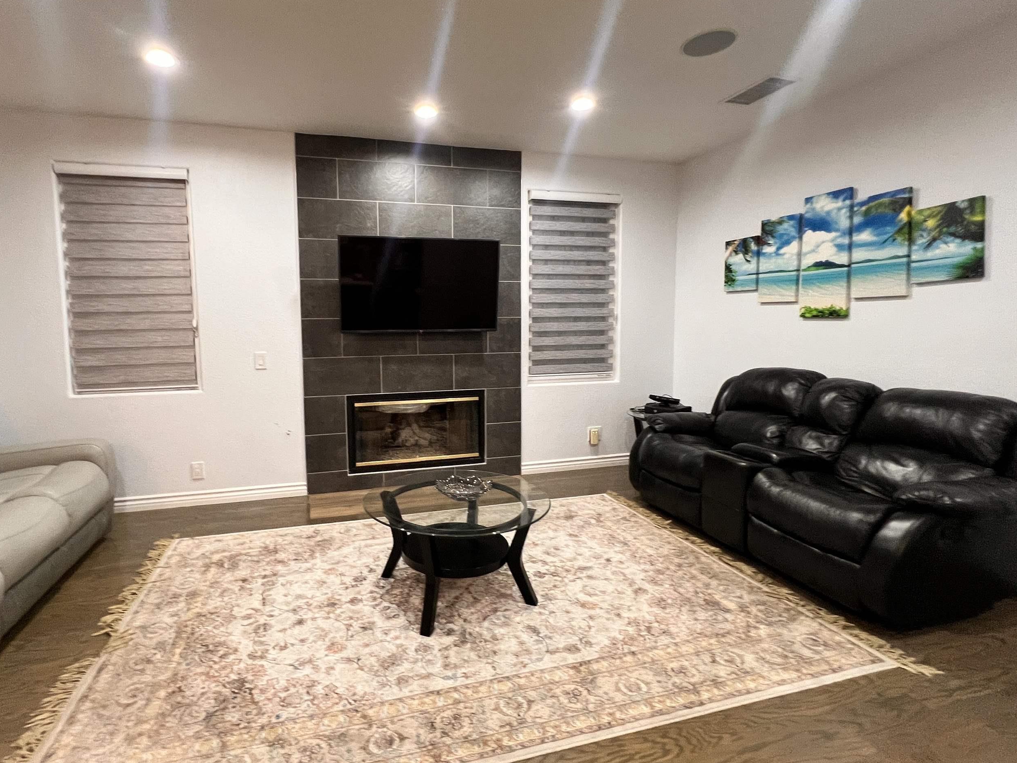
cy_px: 367
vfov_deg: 78.1
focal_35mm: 16
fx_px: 470
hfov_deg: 94.0
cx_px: 441
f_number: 1.8
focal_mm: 1.57
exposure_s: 1/60
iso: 250
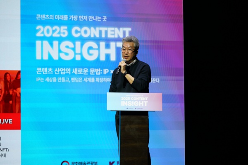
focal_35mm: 150
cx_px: 124
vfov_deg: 9.1
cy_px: 82
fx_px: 1033
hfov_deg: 13.7
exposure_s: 1/200
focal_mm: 150
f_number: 2
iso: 160
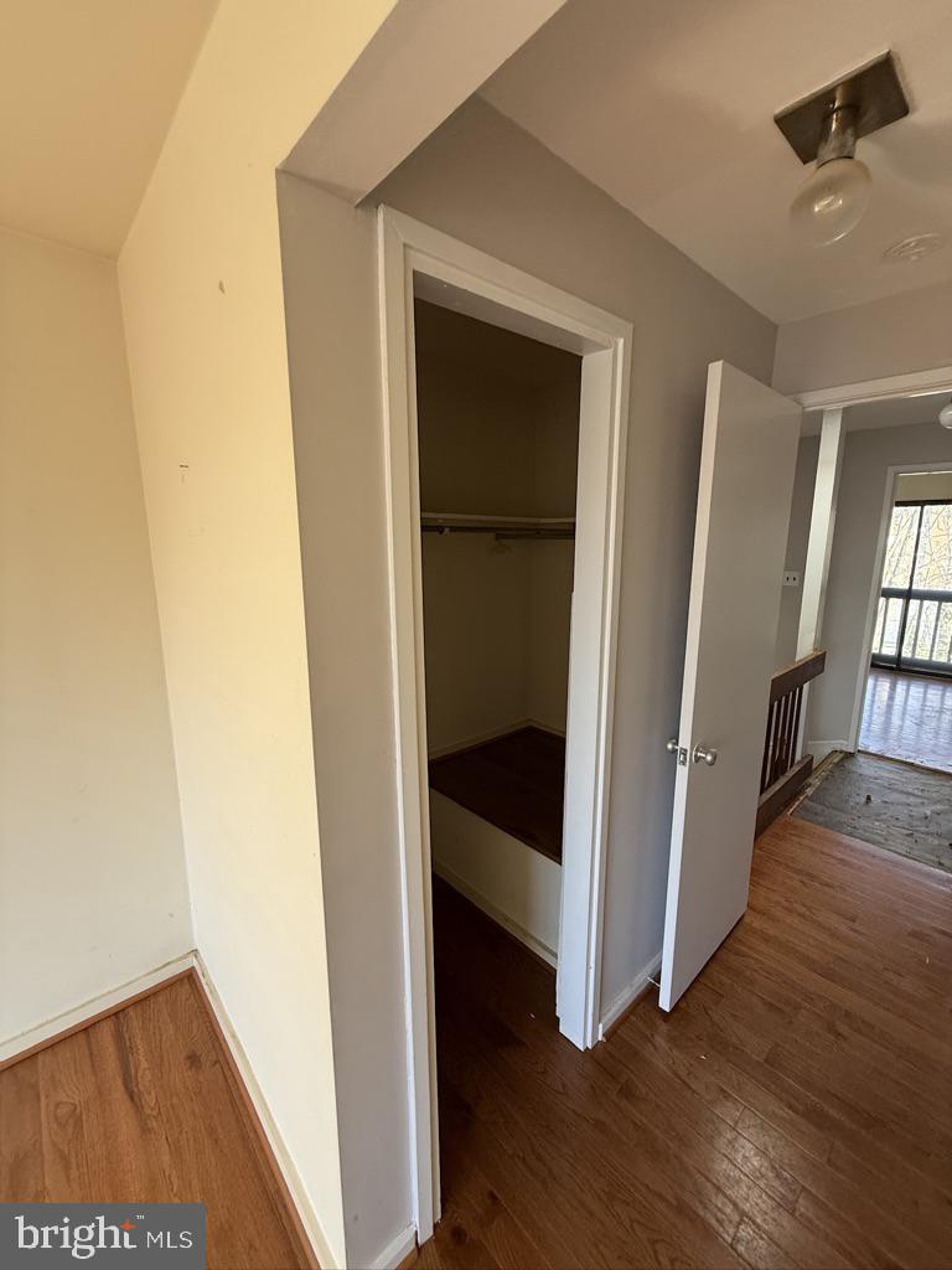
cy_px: 635
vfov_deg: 102.1
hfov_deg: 85.7
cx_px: 476
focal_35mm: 14
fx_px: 513
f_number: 2.2
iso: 160
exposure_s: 1/99
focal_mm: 2.22
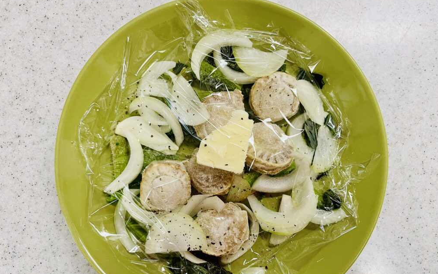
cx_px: 220
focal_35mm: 28
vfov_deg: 44.4
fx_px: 334
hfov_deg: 66.5
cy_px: 161
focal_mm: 5.1
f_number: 1.6
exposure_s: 1/50
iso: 80
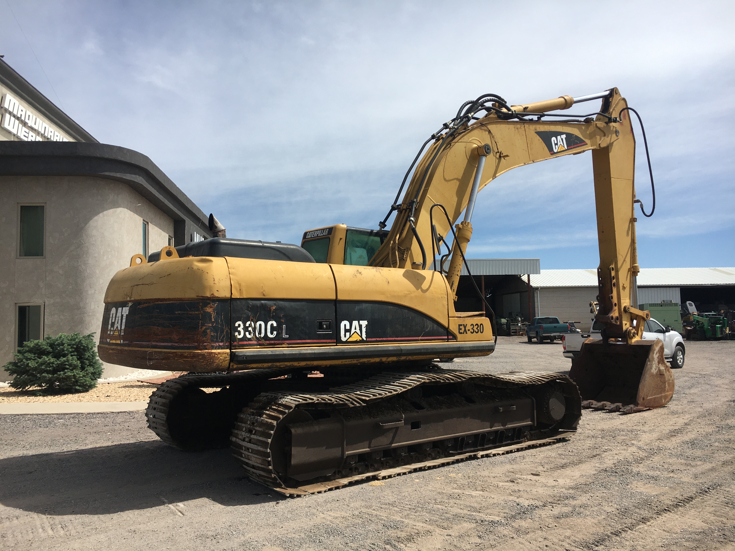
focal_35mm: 29
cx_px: 368
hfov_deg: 61.7
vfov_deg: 48.2
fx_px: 616
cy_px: 276
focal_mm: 4.15
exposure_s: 1/2079
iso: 25
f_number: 2.2
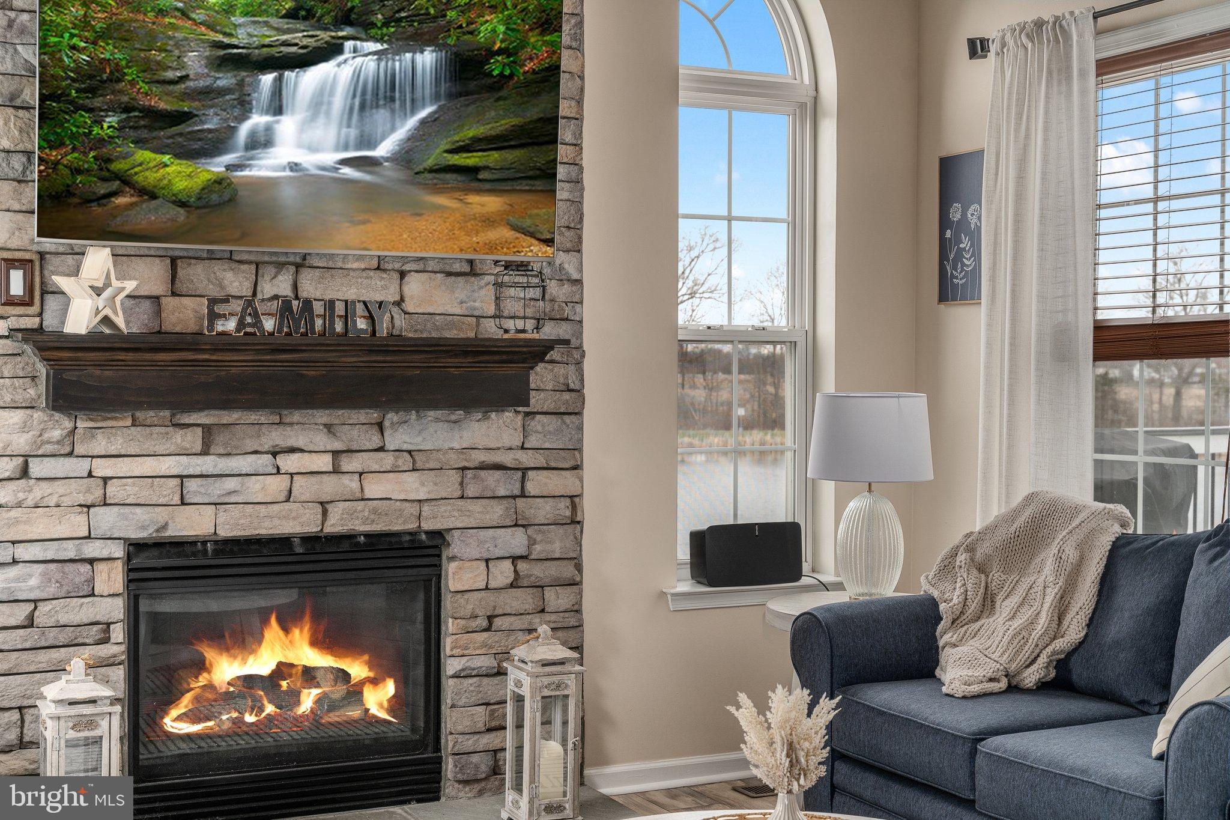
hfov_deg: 41.9
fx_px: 1606
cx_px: 615
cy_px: 410
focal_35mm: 47
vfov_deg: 28.6
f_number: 7.1
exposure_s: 1/15
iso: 320
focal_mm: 47
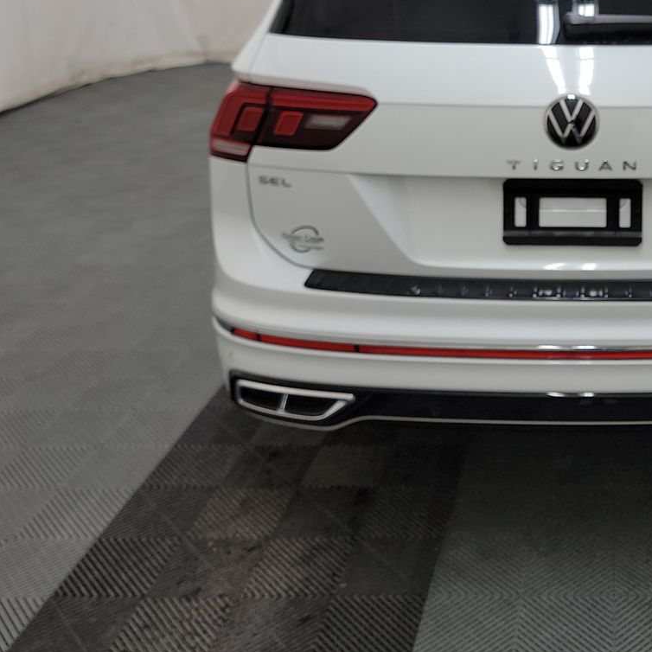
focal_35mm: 45
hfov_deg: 35.2
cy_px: 159
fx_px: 959
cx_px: 594
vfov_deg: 36.6
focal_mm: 6.7
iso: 117
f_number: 1.8
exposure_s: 1/59
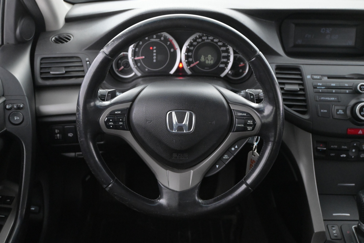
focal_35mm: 40
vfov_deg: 33.6
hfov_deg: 48.7
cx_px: 182
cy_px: 122
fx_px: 402
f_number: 4.5
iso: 5000
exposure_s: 1/40
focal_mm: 26.5
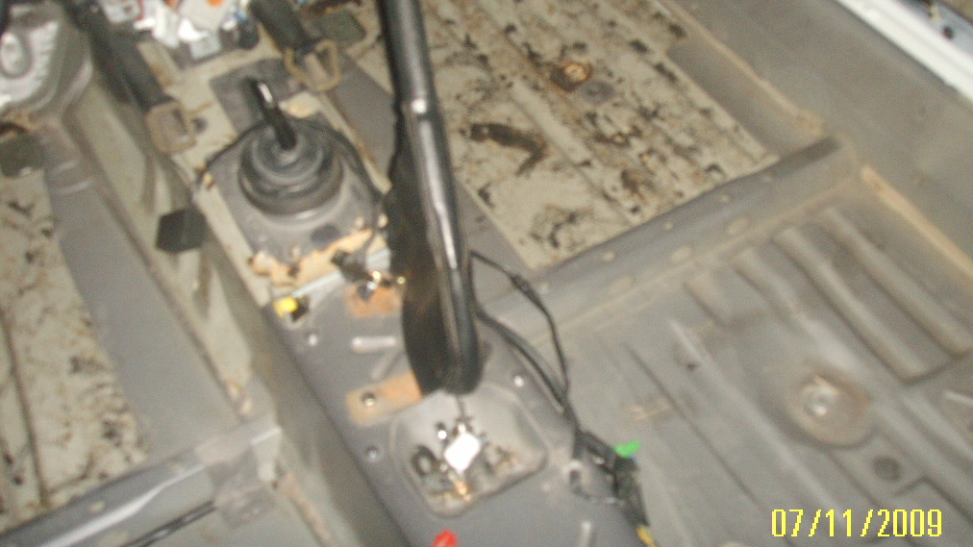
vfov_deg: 27.6
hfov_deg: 47.4
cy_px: 202
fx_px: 1109
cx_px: 490
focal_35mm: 43
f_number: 3.5
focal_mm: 6.6
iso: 219
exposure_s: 1/45
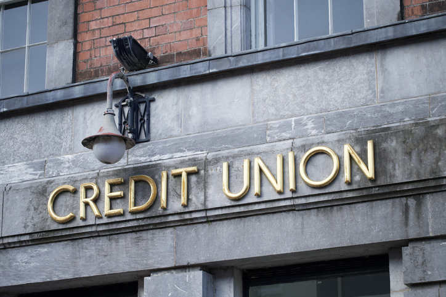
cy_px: 148
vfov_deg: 13.0
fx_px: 1300
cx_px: 223
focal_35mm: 105
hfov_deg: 19.5
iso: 450
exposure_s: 1/3200
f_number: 2.8
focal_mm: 105
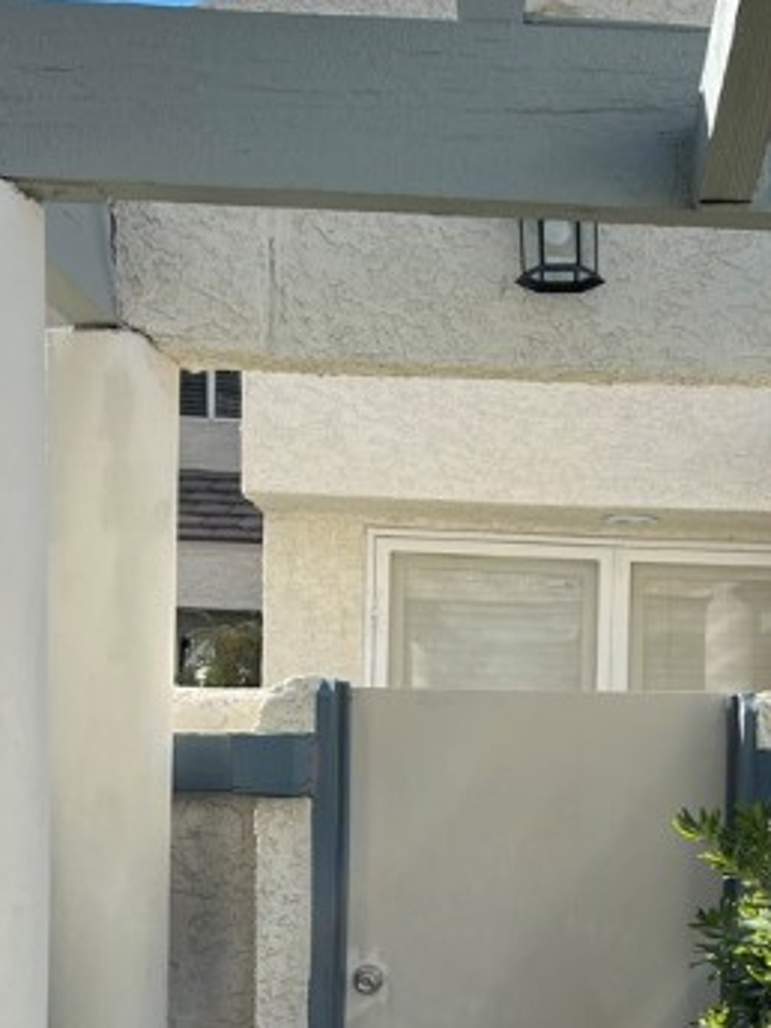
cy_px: 777
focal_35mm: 58
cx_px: 657
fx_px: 1722
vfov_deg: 32.6
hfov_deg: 24.7
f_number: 1.5
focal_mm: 5.7
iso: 50
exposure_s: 1/1934
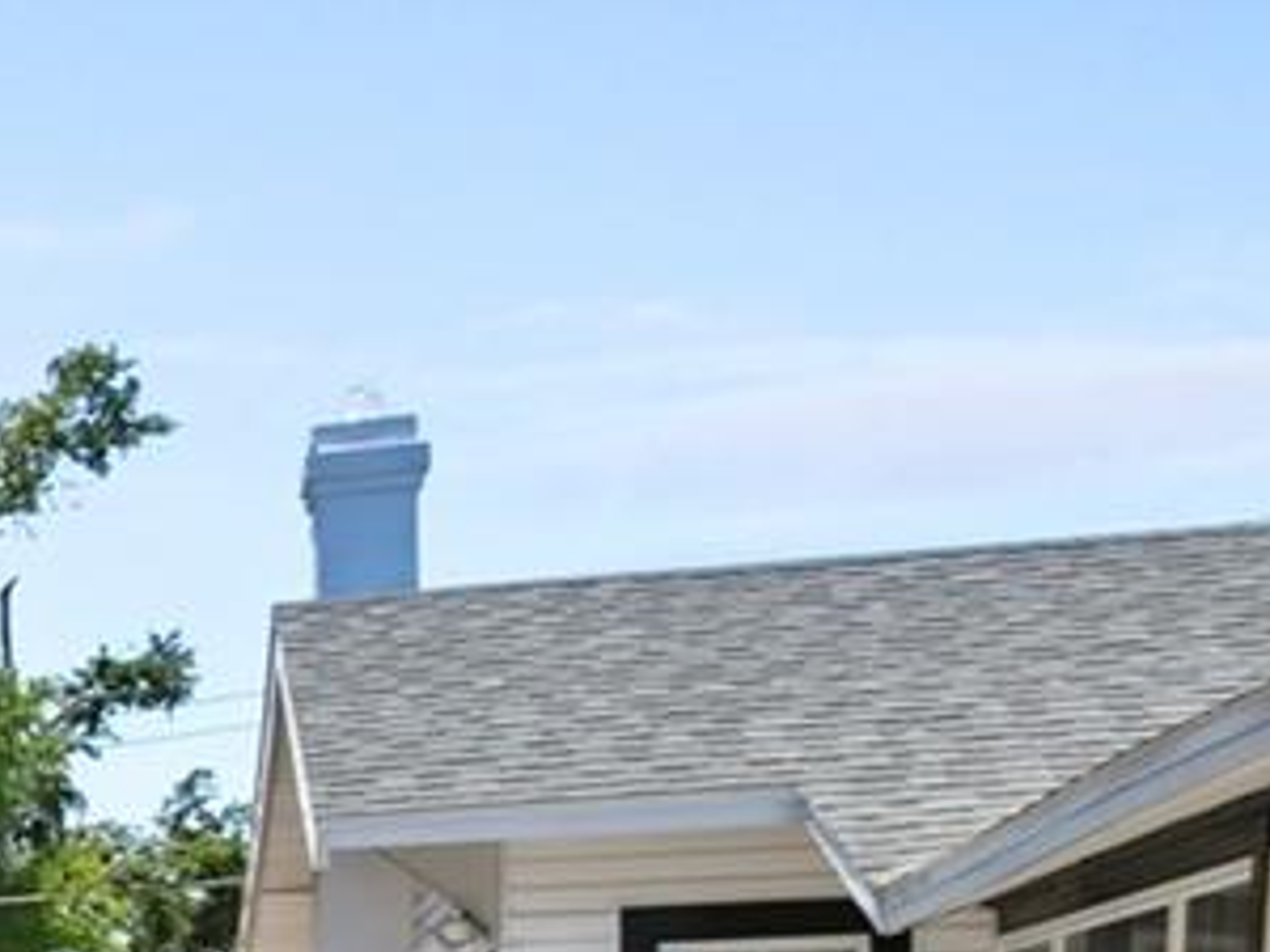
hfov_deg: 15.4
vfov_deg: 17.9
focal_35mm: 77
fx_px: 2825
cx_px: -1702
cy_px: 1231
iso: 100
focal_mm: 10
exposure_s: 1/500
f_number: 7.1
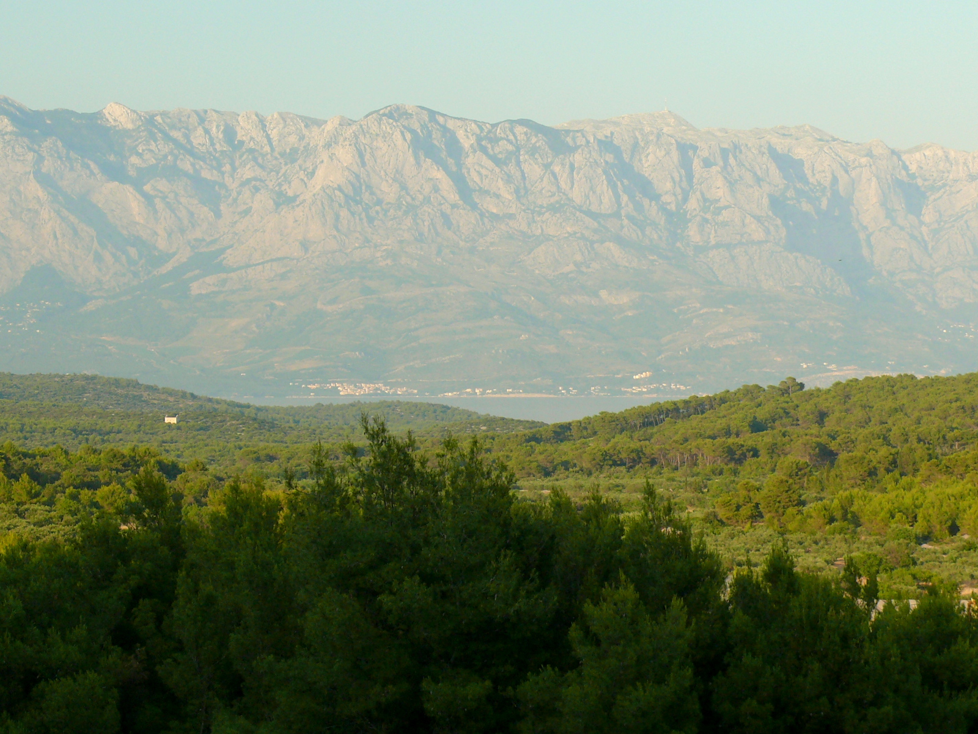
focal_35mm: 97
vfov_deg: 15.2
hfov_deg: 20.2
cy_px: 367
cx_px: 489
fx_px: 2741
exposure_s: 1/200
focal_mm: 13
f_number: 4
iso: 100
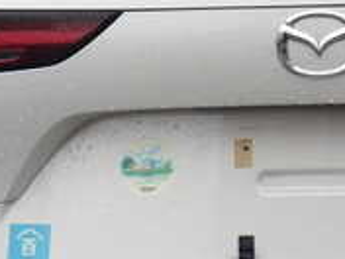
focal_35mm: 102
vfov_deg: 14.3
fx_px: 1017
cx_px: 310
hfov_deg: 18.9
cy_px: -2
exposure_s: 1/200
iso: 100
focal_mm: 5.4
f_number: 3.2
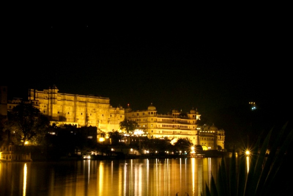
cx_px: 146
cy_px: 98
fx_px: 562
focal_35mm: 69
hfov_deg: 29.2
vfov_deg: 19.8
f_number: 22
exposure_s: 15
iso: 1600
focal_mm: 46
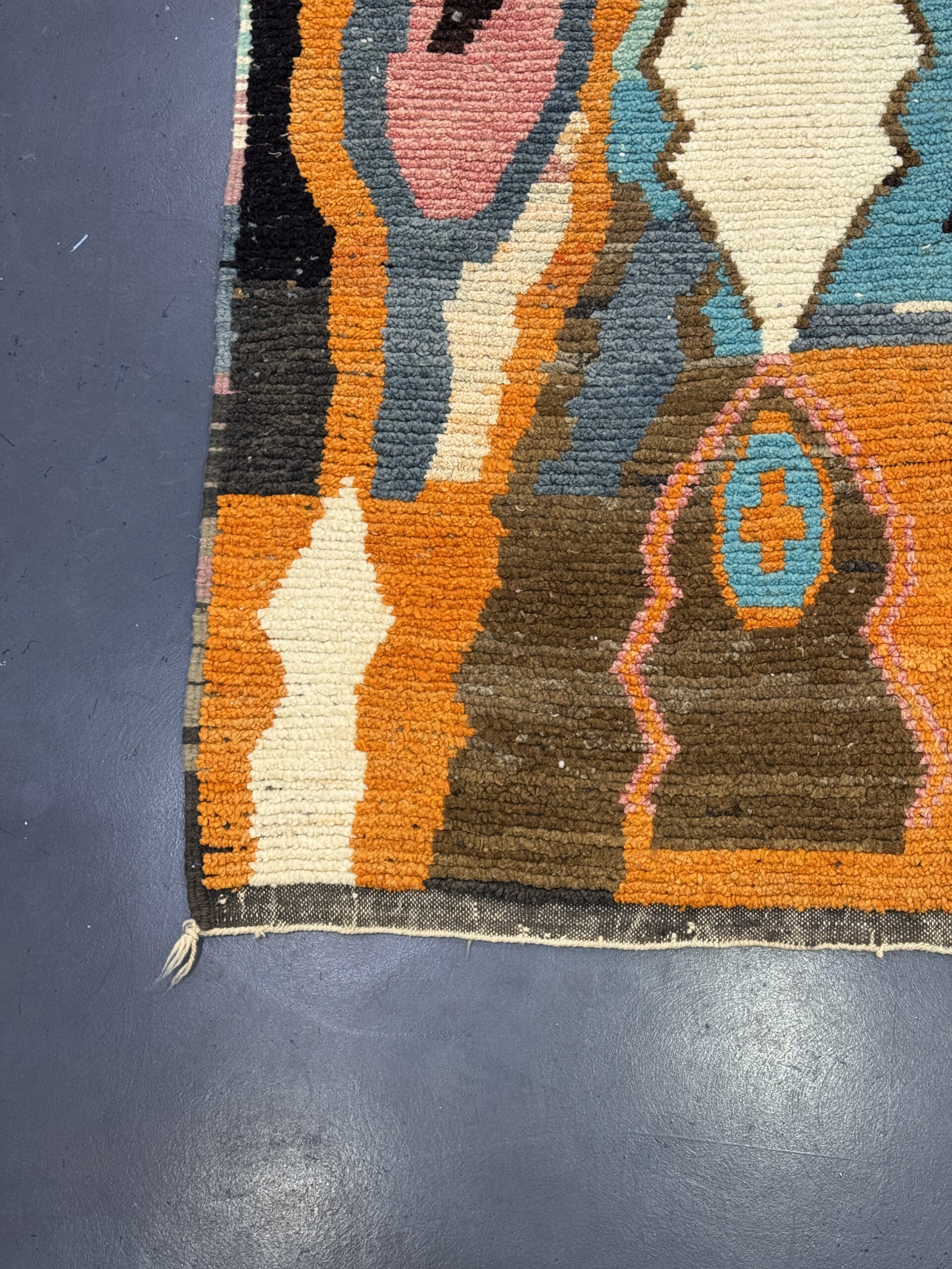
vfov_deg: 39.7
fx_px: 1760
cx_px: 476
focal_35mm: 48
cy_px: 634
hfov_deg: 30.3
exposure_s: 1/50
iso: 160
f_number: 1.78
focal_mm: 6.76
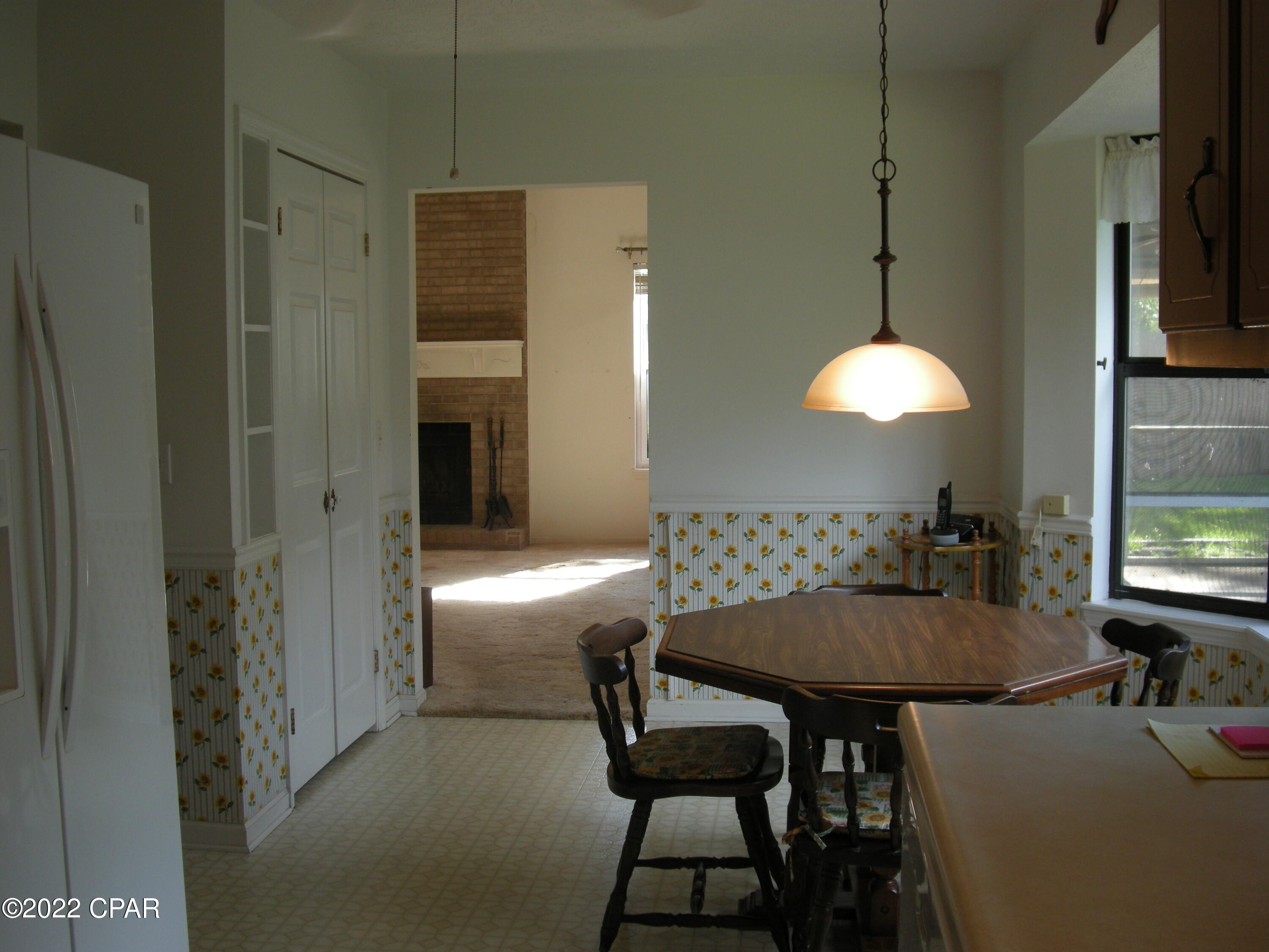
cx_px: 634
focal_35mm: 37
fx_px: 1356
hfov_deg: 50.1
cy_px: 476
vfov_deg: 38.7
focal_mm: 7.9
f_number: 2.8
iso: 100
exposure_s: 1/60
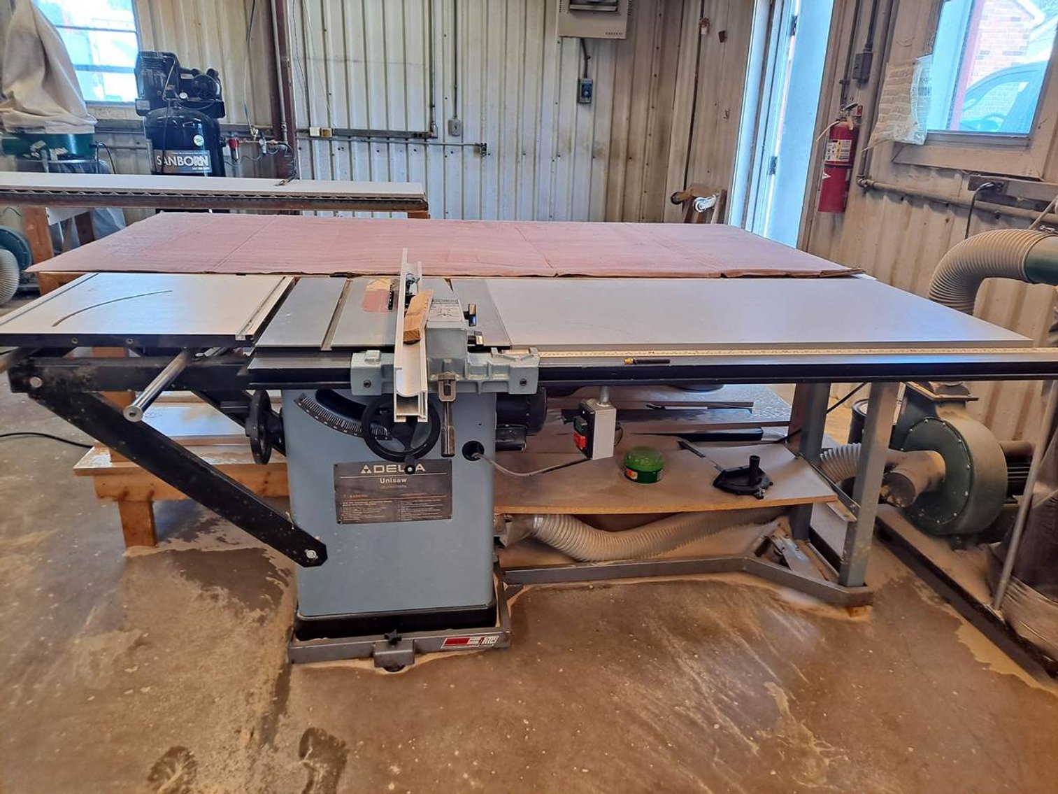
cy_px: 397
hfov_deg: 69.4
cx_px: 529
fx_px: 764
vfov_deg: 54.9
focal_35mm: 25
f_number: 2
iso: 64
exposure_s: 1/60
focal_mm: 4.6
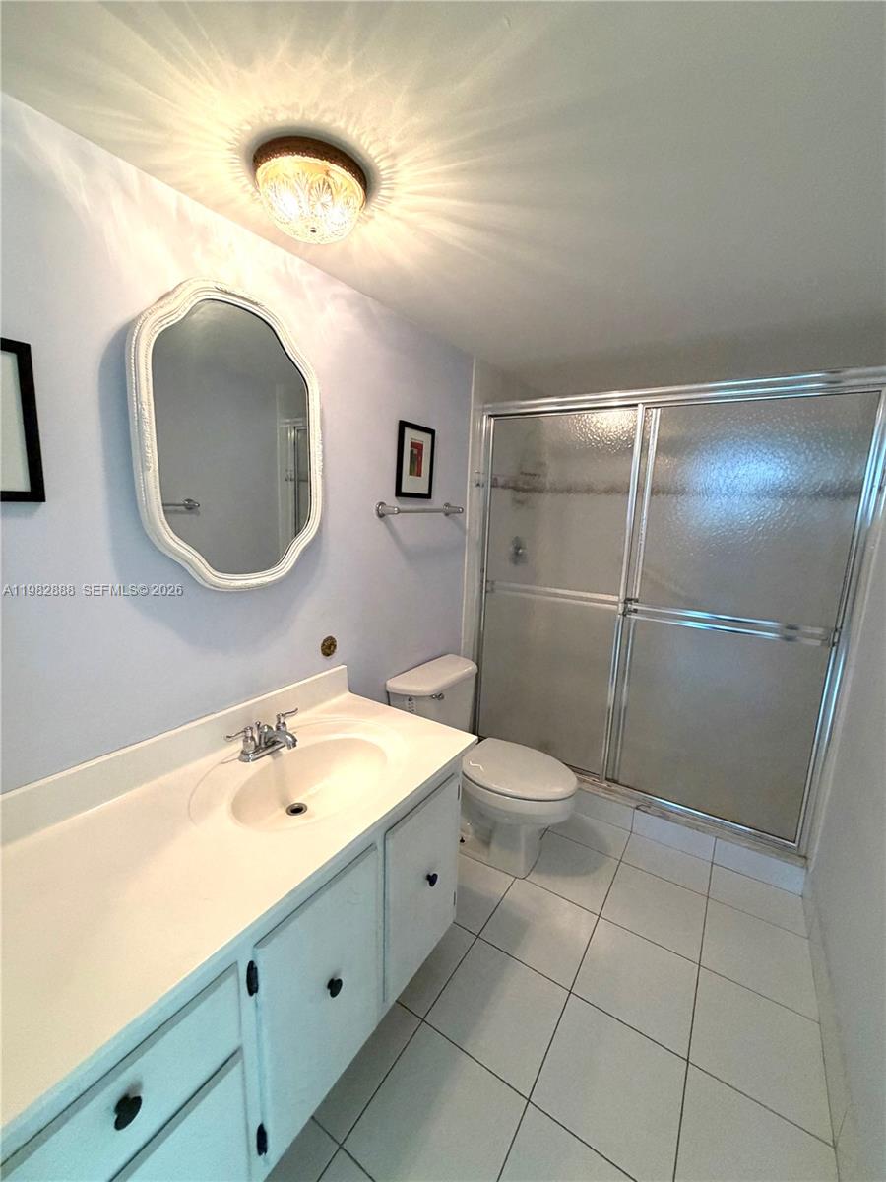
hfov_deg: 85.7
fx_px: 478
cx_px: 443
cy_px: 591
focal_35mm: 14
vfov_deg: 102.1
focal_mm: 2.22
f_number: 2.2
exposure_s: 1/60
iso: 400
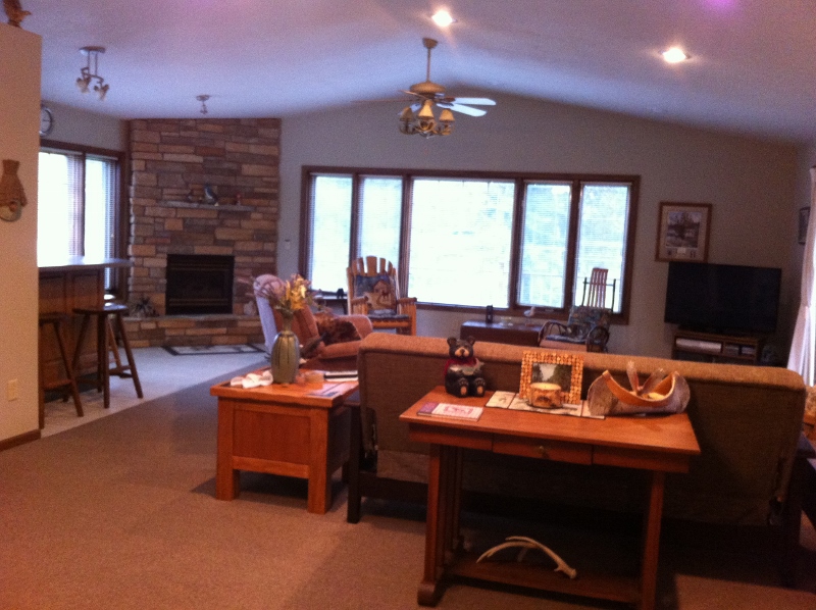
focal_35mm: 35
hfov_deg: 52.7
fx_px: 824
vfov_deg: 40.6
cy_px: 305
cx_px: 408
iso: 320
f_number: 2.8
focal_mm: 3.85
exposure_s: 1/15
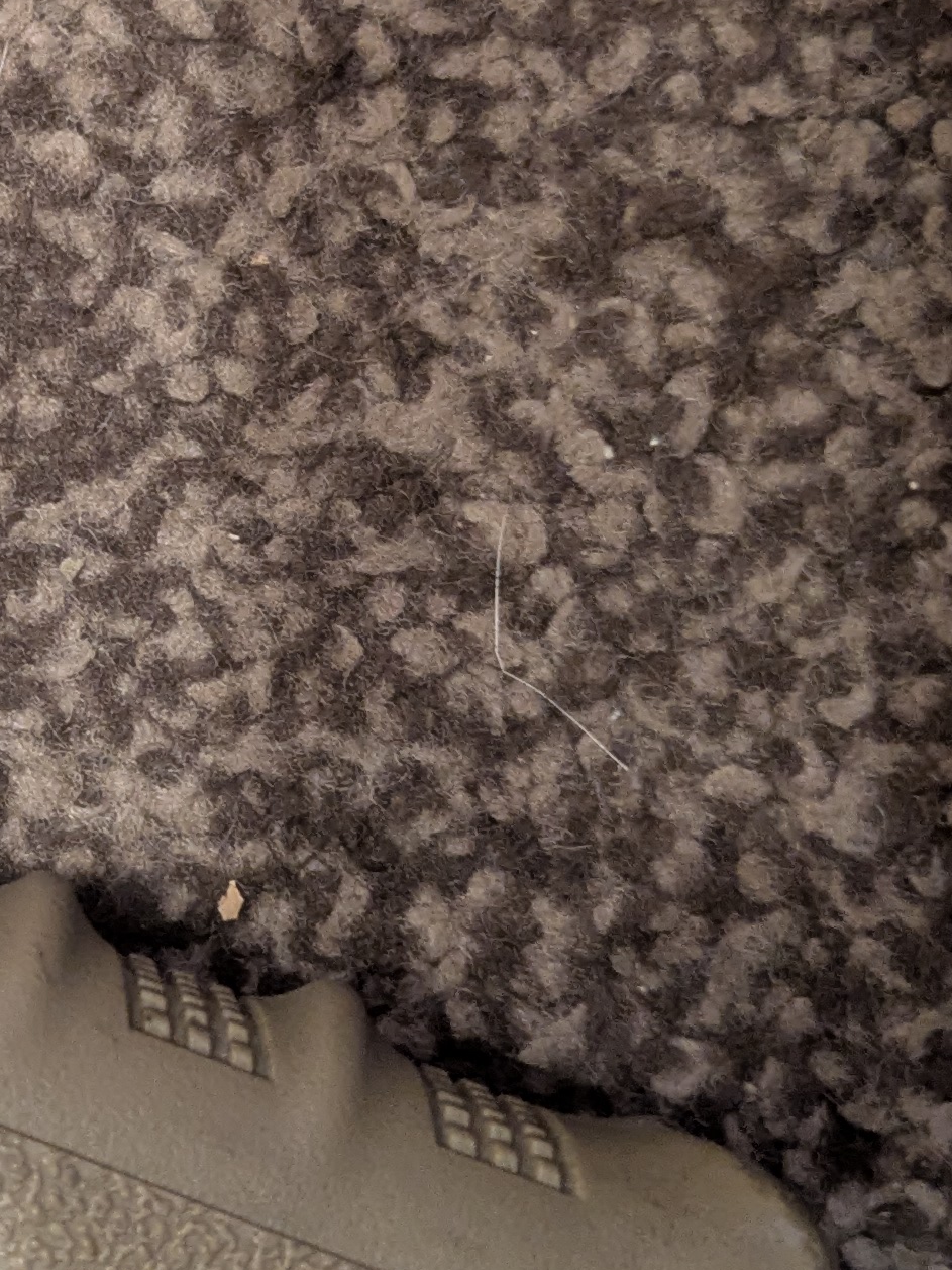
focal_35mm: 92
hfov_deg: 15.1
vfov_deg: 21.3
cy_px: 515
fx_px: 3373
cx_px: -396
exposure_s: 1/25
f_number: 1.89
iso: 927
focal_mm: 5.43
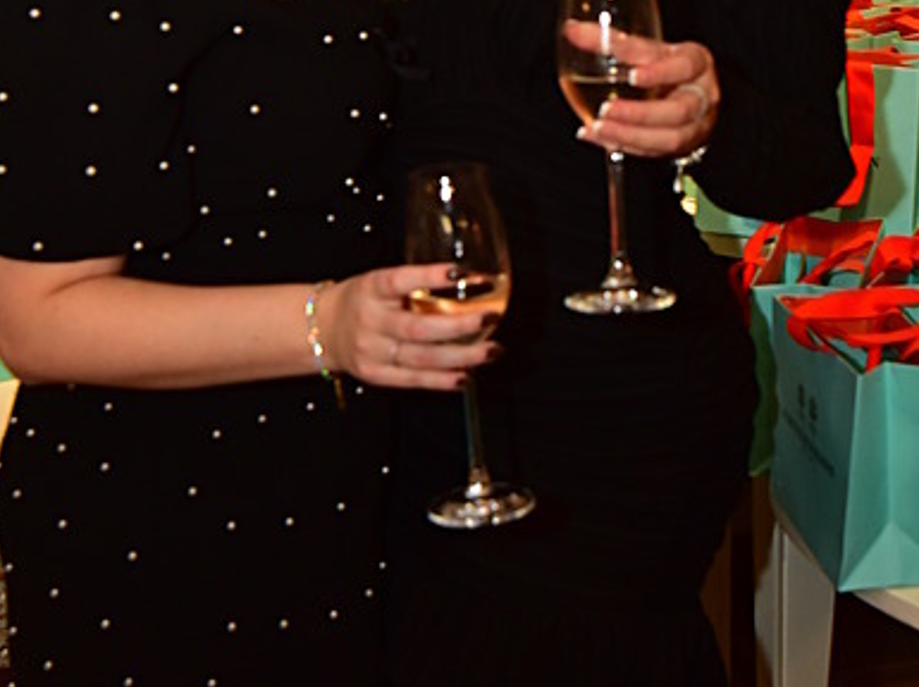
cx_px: 548
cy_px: 79
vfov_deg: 16.2
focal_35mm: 90
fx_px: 2387
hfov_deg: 21.8
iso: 1600
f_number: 5
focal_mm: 45
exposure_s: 1/50
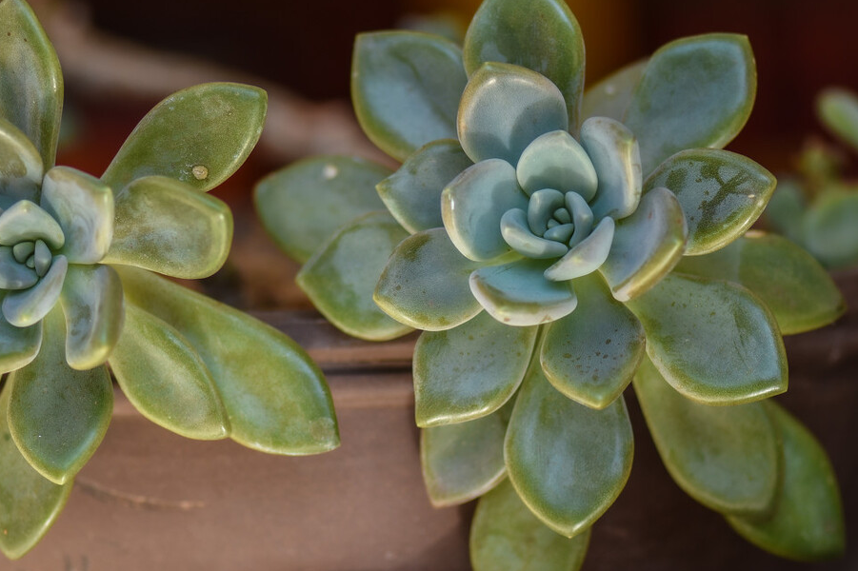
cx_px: 321
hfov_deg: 9.8
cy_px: 269
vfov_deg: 6.5
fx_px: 4995
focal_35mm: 210
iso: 100
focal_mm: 105
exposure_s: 1/250
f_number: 3
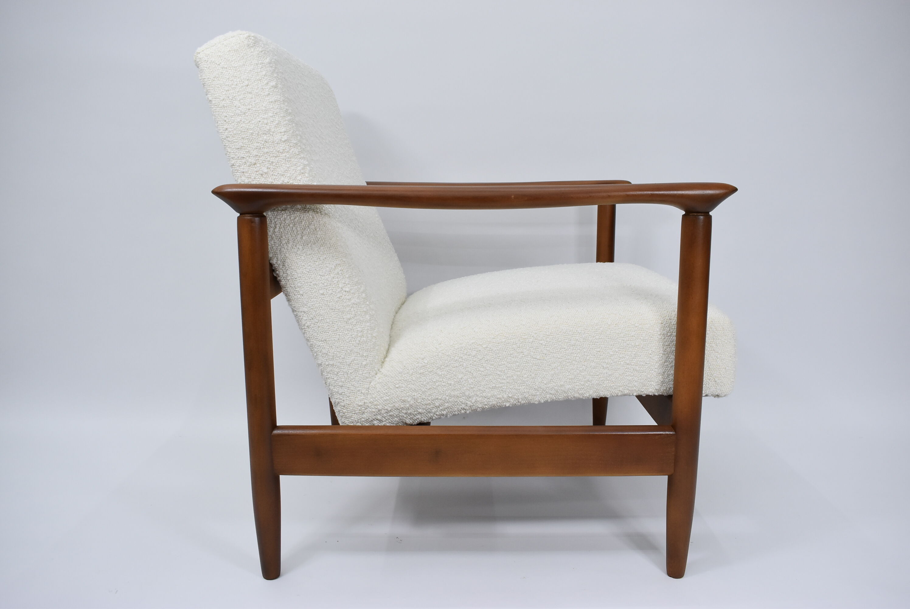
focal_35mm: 30
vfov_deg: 43.7
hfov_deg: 61.9
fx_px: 759
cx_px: 455
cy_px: 304
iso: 800
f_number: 5.6
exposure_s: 1/125
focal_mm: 20
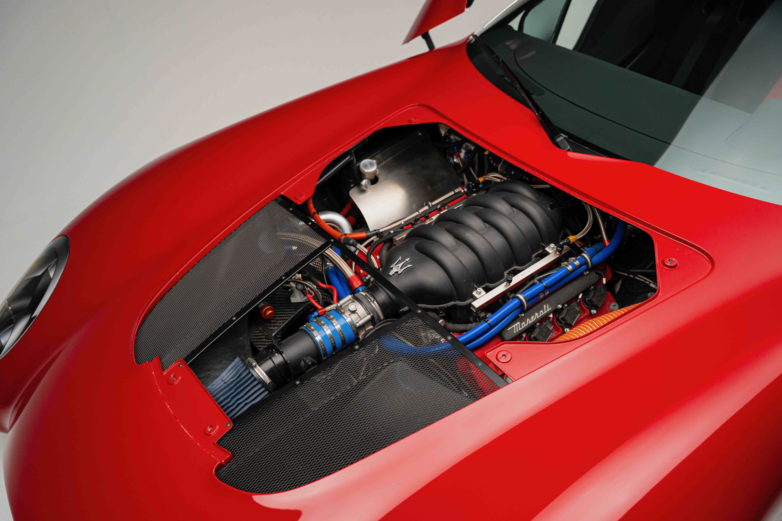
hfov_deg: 55.8
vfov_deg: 38.9
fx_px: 738
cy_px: 260
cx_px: 391
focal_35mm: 34
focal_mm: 34
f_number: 2.8
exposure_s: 1/80
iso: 1250
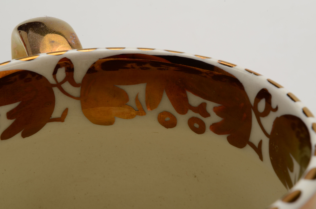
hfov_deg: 24.7
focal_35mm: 82
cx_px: 158
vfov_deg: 16.5
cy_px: 104
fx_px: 723
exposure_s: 1/160
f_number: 29
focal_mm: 55
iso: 100
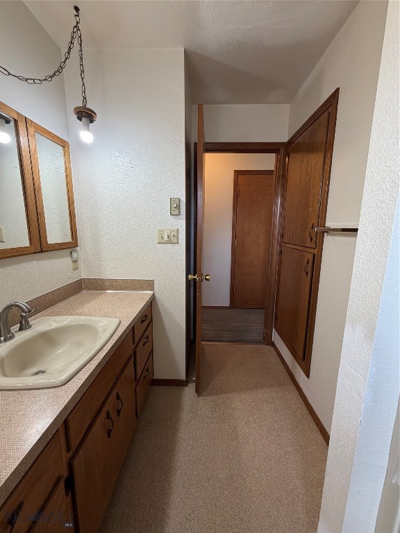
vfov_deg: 102.1
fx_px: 216
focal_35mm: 14
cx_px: 200
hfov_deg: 85.7
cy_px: 266
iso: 250
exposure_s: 1/120
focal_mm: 2.22
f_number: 2.2
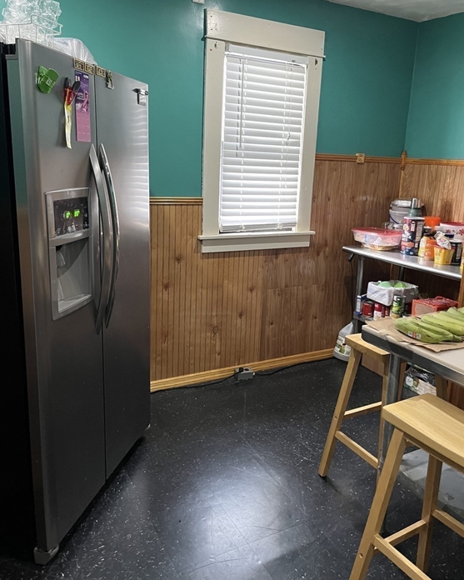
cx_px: 231
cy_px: 262
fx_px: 481
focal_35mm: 28
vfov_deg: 62.1
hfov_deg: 51.5
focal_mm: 5.1
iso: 400
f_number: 1.6
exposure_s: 1/60
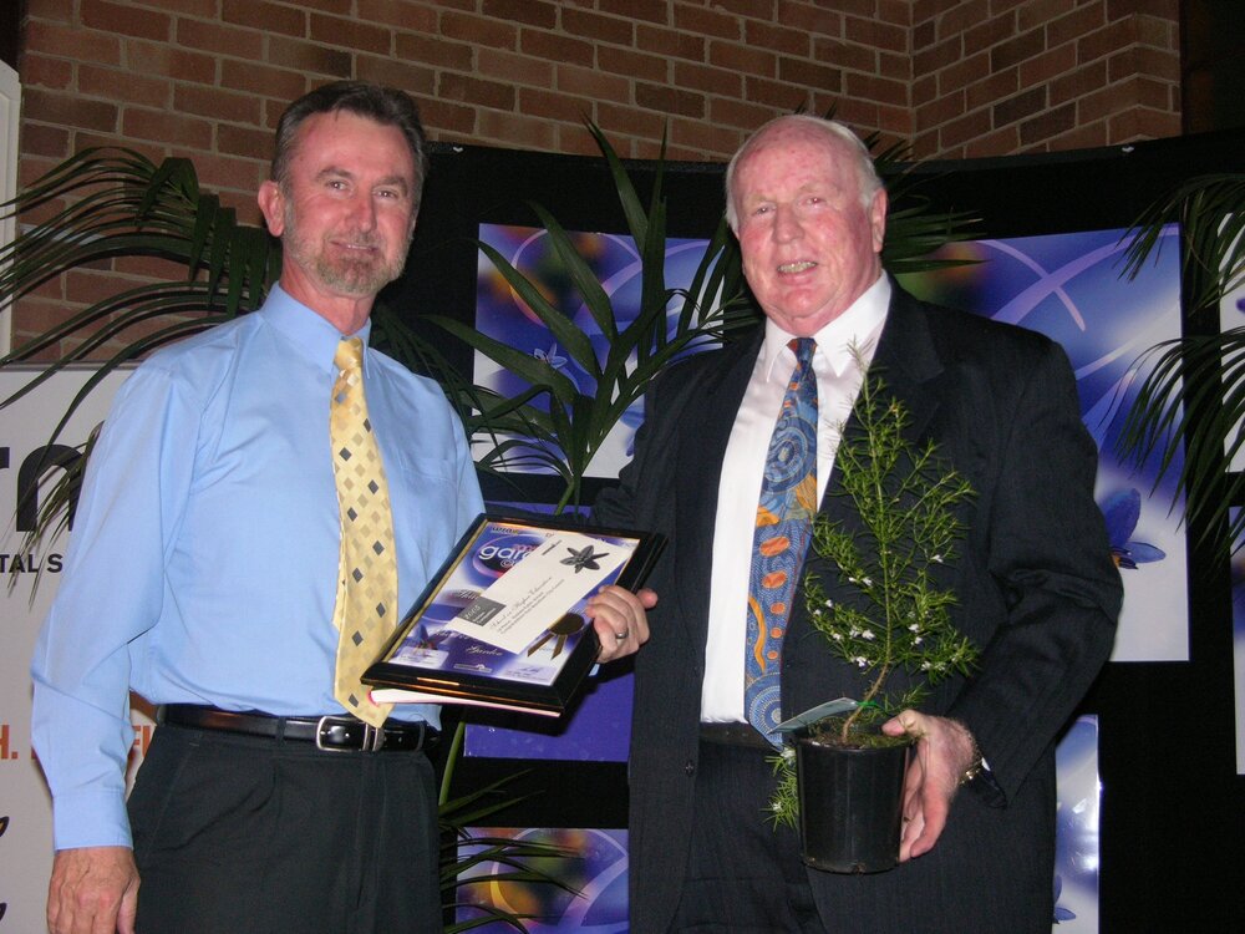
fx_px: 2374
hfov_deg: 29.4
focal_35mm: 66
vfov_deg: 22.3
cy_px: 467
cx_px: 622
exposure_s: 1/120
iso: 200
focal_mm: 16.8
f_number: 3.2
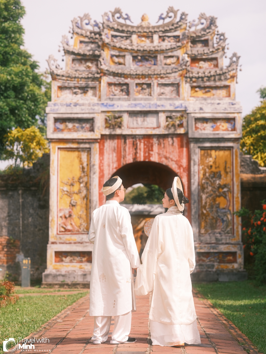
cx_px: 133
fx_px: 891
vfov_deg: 22.5
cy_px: 177
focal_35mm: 87
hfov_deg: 17.0
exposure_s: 1/850
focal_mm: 110
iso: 200
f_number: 4
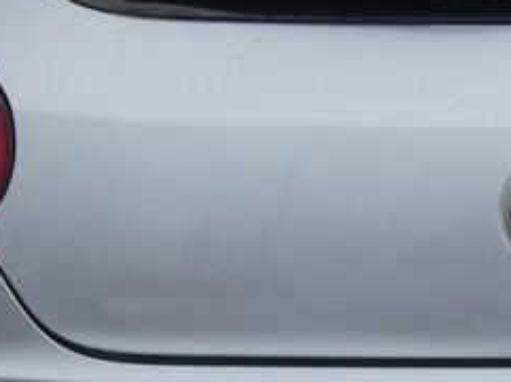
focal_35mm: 298
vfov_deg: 5.0
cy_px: 246
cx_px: 447
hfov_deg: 6.6
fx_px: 4393
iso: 80
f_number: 5
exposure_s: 1/125
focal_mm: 12.5
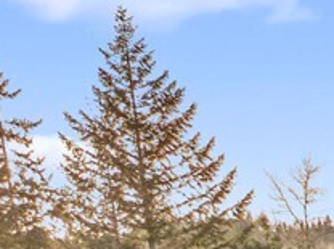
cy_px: 601
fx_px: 1781
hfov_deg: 7.9
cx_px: 1224
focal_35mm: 185
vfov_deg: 7.5
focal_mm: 12.29
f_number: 2.8
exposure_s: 1/500
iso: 160
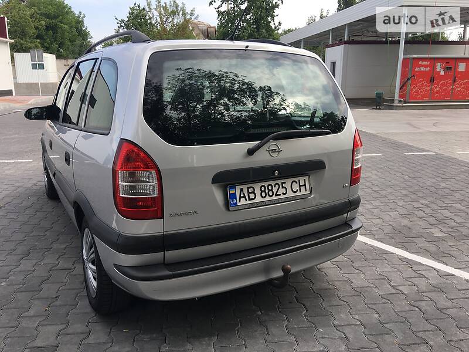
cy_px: 176
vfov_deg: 48.2
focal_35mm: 29
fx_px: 393
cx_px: 234
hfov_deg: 61.7
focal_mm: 4.2
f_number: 2.2
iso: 25
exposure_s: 1/437
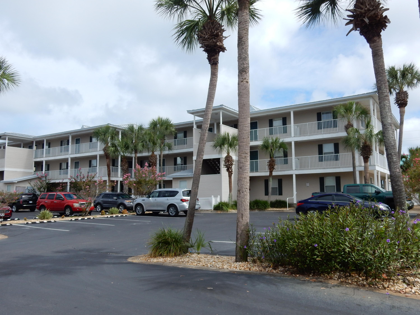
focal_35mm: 30
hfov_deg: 60.0
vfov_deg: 46.8
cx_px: 210
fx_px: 364
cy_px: 158
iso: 125
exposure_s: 1/1250
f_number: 4
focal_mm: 5.4
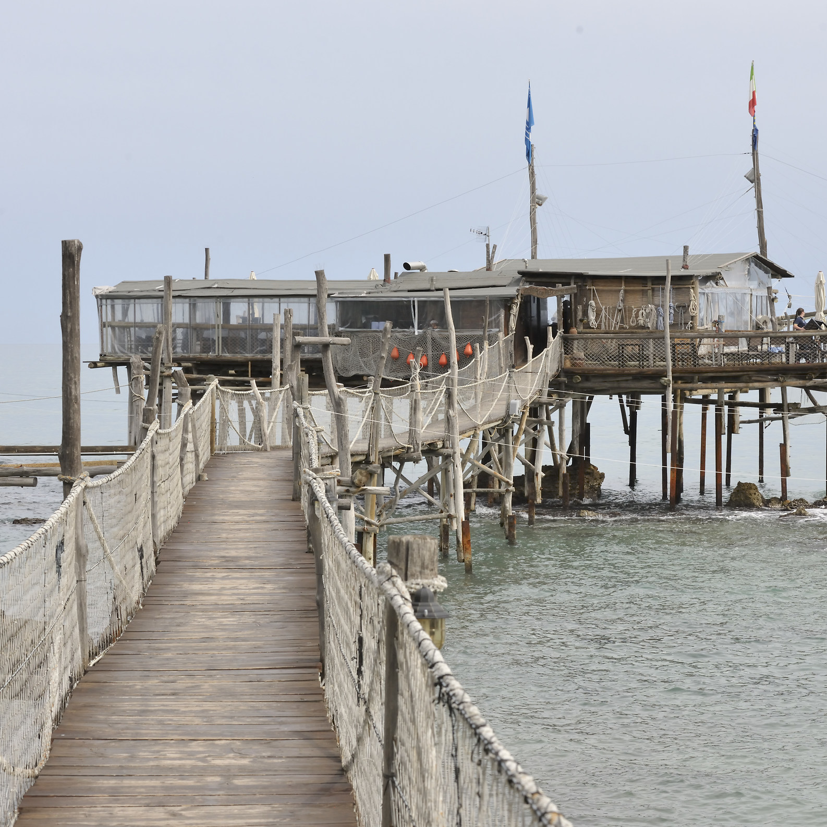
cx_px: 446
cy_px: 413
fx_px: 2433
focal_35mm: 90
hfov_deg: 19.3
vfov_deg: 19.3
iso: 500
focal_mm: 70
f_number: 10
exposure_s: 1/400
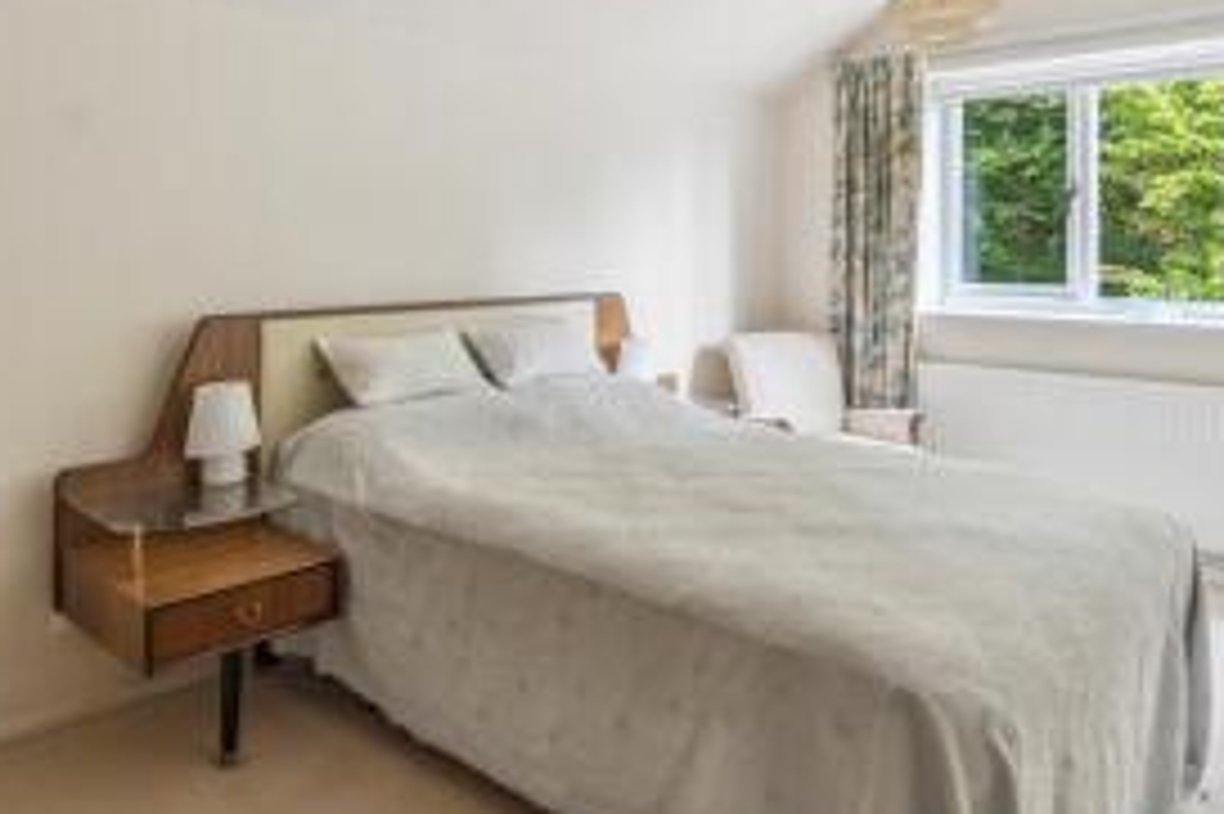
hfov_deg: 65.5
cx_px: 576
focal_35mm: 28
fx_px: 951
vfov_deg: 45.0
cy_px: 218
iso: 500
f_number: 5.6
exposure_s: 1/25
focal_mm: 16
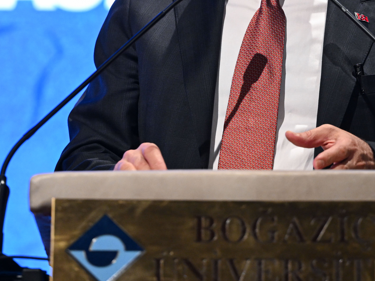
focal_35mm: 301
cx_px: 248
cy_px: 0
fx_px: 3260
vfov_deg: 4.9
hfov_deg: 6.6
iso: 2000
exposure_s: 1/320
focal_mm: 120
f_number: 2.8
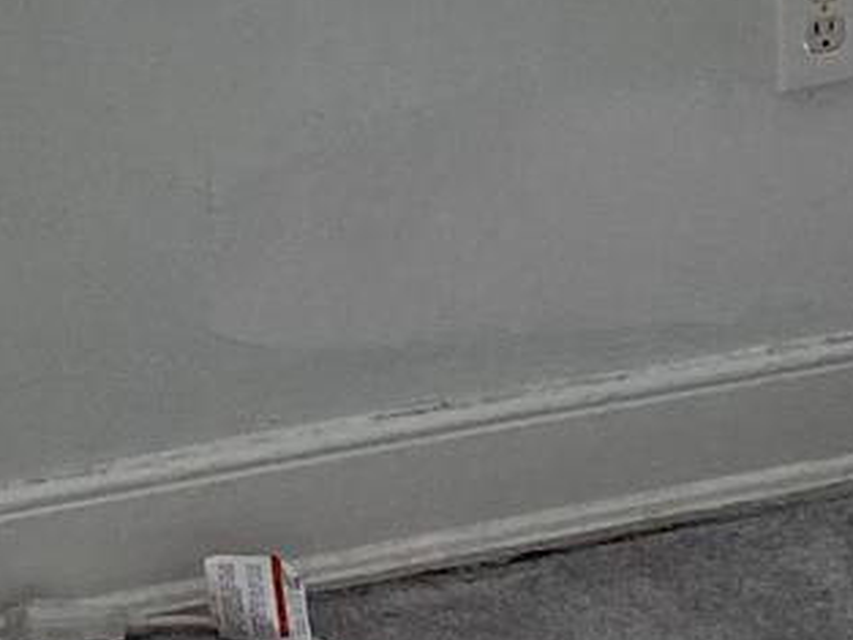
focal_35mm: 170
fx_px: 4191
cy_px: -1155
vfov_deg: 7.8
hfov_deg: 11.5
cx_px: -90
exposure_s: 1/121
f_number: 1.8
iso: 125
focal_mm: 4.25
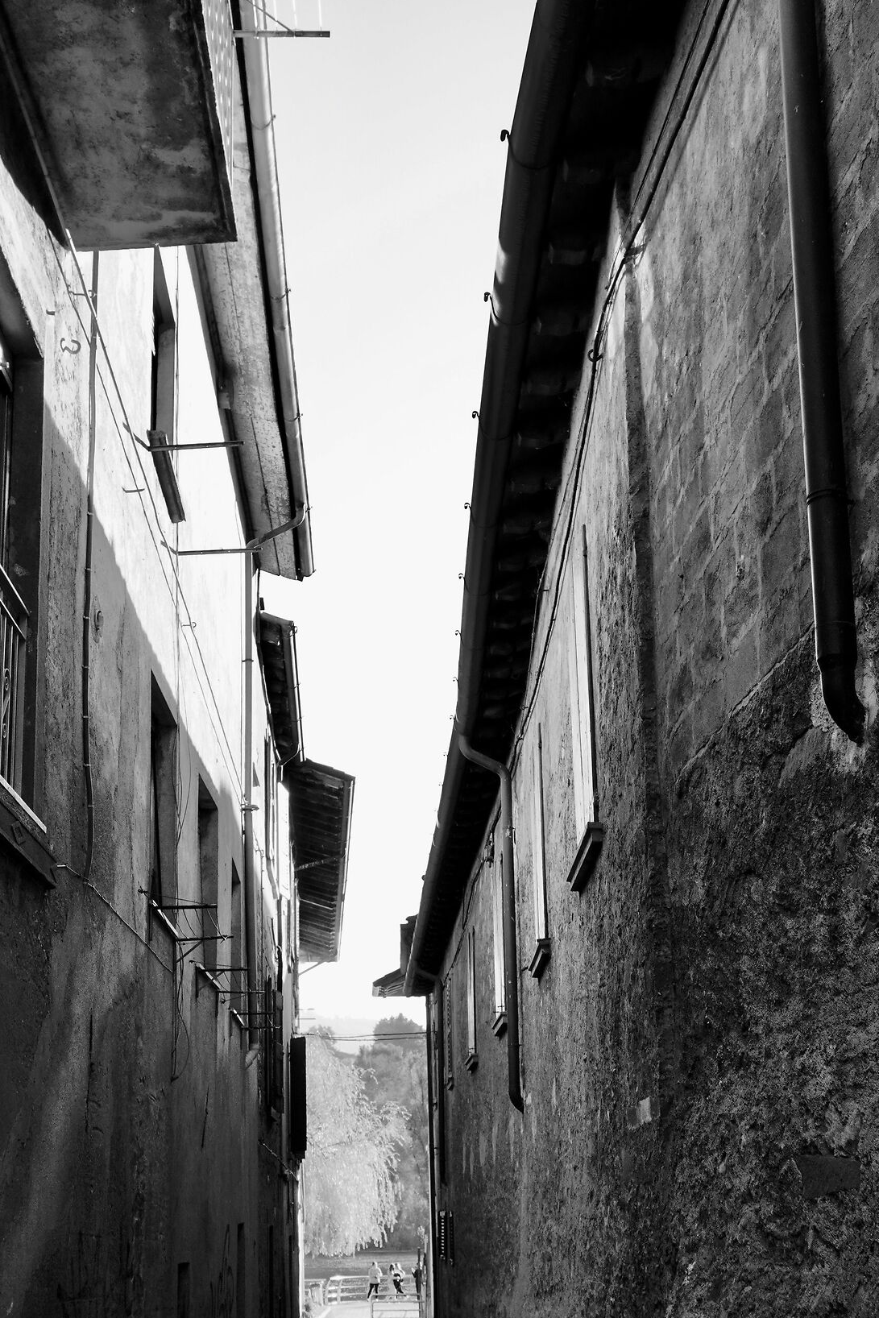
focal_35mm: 44
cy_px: 884
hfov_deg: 30.5
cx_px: 367
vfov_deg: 43.8
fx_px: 1611
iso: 500
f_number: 5.6
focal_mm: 20
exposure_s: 1/500
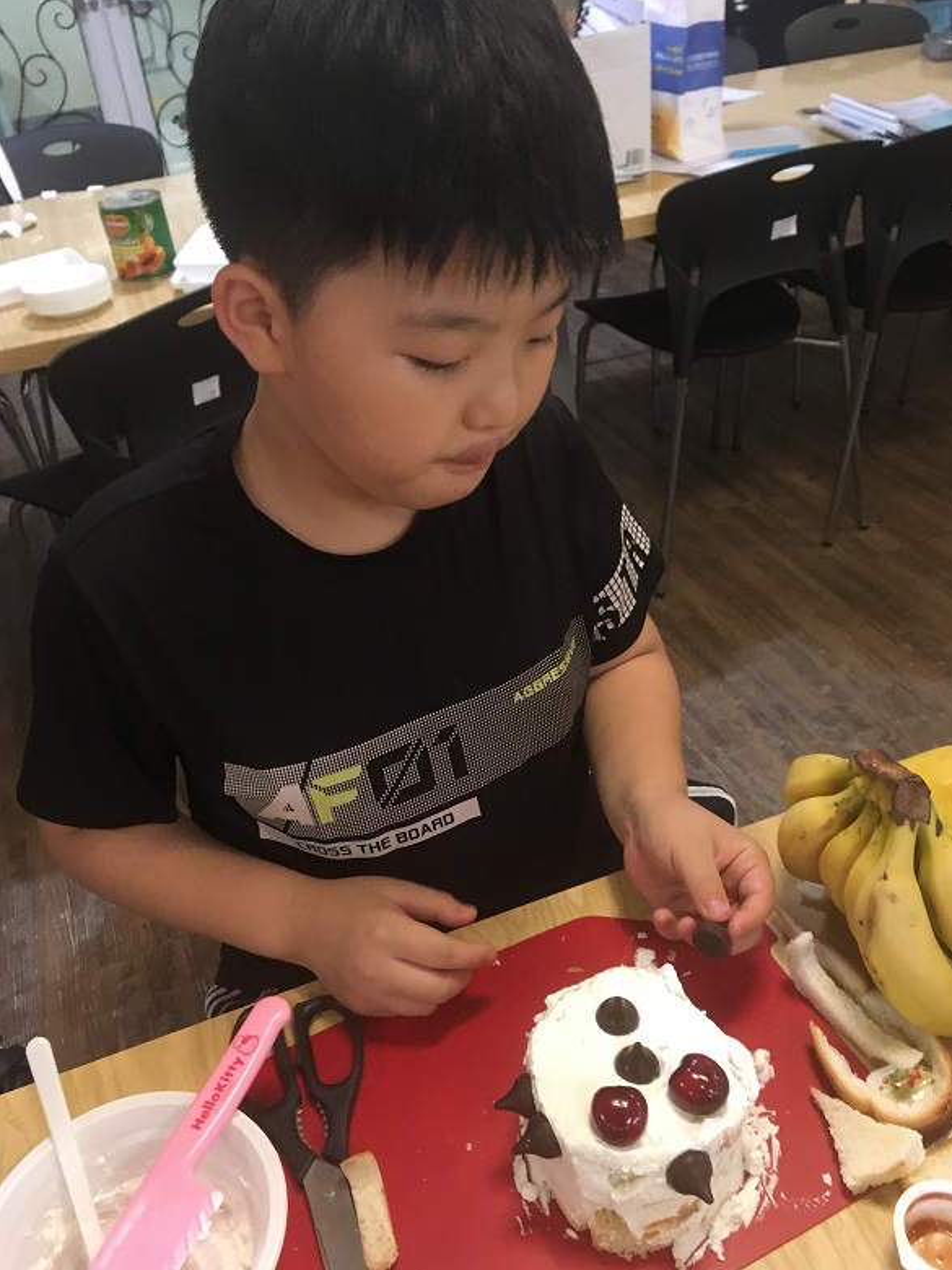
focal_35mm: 30
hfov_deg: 46.8
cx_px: 491
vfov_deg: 60.0
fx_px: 1100
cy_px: 650
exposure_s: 1/30
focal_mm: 4.15
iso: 200
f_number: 2.2
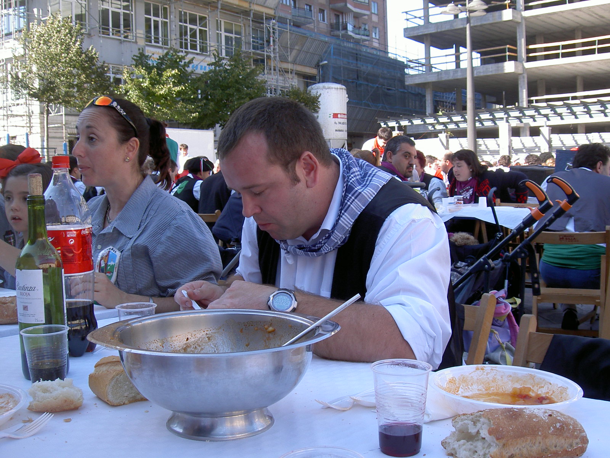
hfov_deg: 47.9
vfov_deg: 36.8
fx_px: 687
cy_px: 229
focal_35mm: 39
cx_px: 305
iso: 100
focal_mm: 8
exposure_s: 1/115
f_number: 4.7
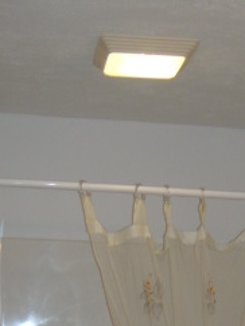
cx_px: 256
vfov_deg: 19.5
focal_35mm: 95
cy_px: 392
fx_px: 897
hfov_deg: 15.2
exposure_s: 1/30
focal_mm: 6.4
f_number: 3.6
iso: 80
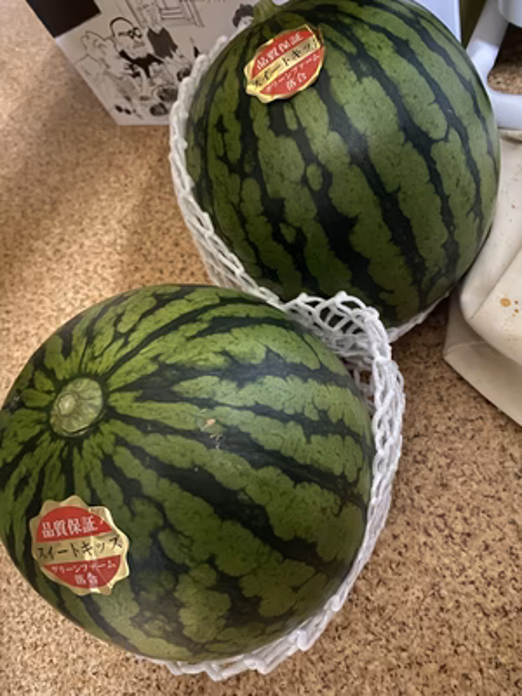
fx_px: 523
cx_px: 261
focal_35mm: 26
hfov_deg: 53.1
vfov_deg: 67.3
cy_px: 348
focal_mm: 4.25
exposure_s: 1/8
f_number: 1.8
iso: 640
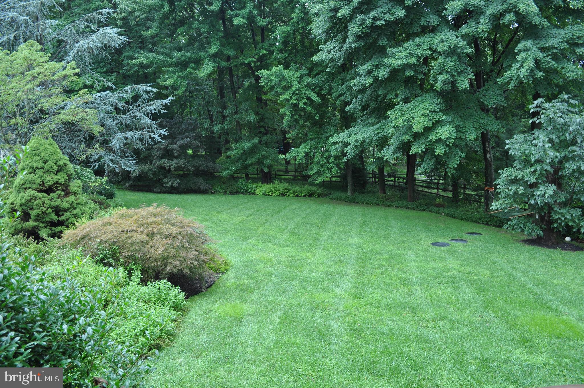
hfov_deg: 67.4
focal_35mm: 27
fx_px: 437
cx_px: 292
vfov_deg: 47.8
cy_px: 194
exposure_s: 1/40
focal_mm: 18
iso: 200
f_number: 6.3
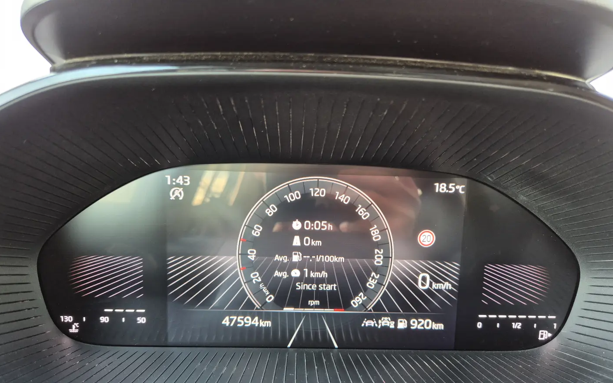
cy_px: 235
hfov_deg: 72.5
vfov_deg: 48.9
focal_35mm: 25
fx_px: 418
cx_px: 306
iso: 320
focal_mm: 5.4
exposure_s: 1/100
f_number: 1.8
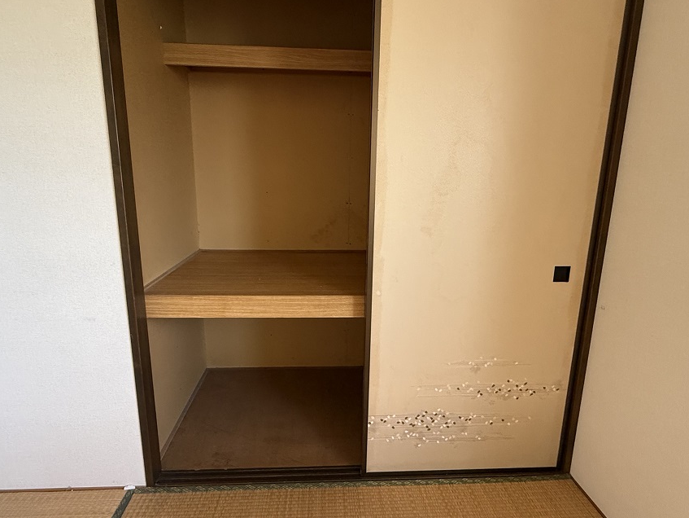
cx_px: 341
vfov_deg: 66.0
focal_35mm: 20
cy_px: 256
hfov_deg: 81.7
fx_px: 398
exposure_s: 1/99
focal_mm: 2.22
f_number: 2.2
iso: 320
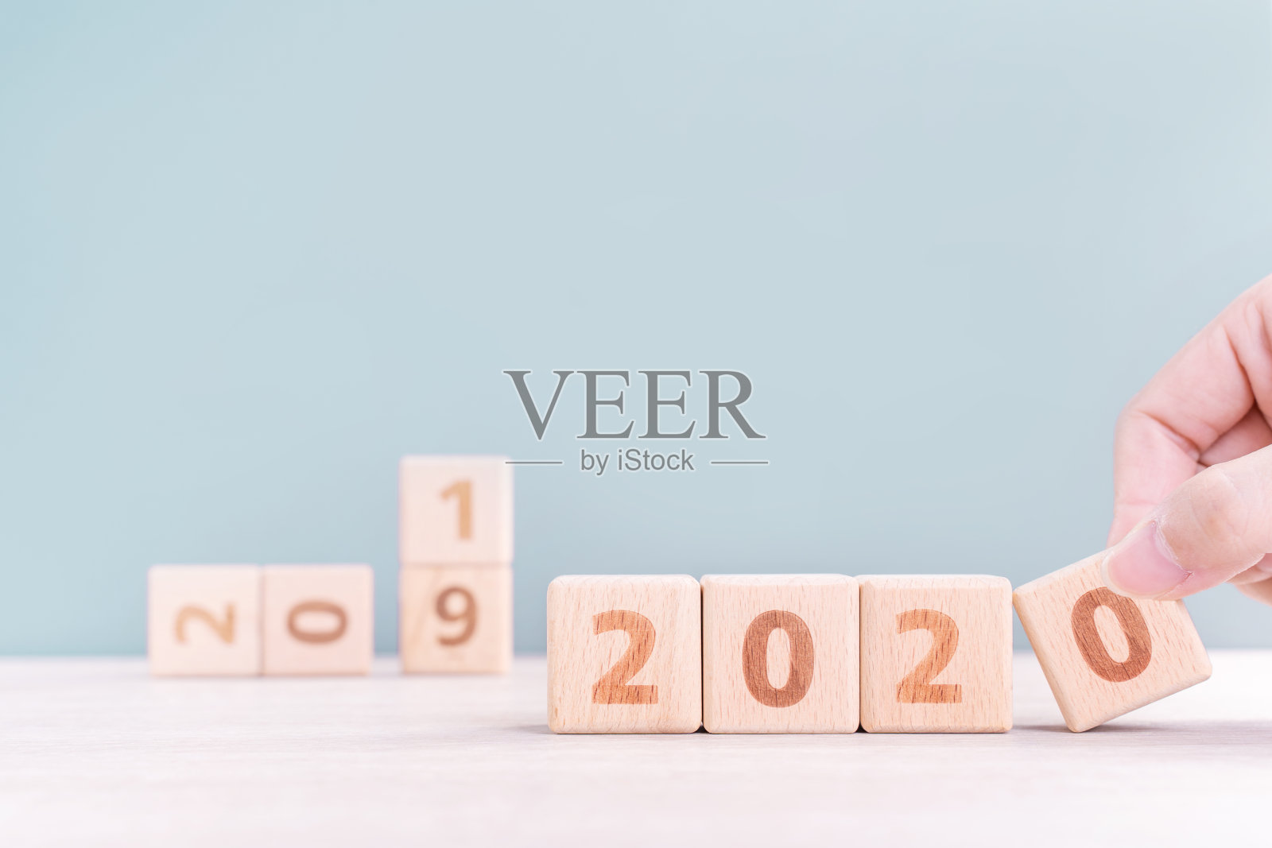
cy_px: 424
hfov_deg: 30.1
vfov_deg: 20.3
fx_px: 2367
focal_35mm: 67
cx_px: 636
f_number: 10
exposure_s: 1/60
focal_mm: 67
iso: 100
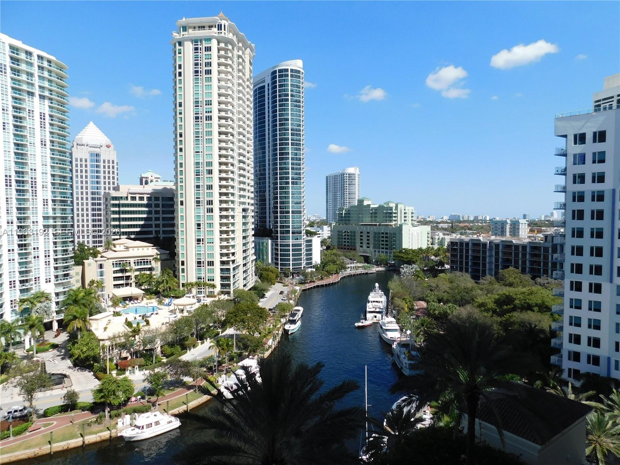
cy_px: 232
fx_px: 412
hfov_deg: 73.9
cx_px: 310
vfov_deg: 58.9
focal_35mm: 23
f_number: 6
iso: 125
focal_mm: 4
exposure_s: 1/400
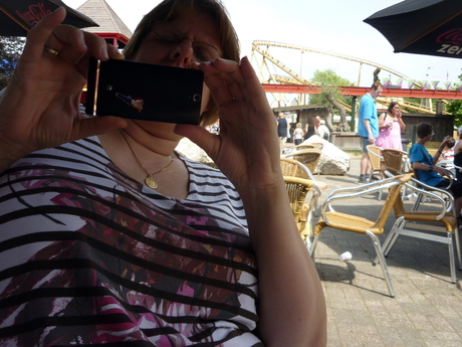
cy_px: 174
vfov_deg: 42.9
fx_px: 440
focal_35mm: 33
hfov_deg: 55.4
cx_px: 231
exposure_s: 1/500
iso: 80
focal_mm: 5.5
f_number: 2.8
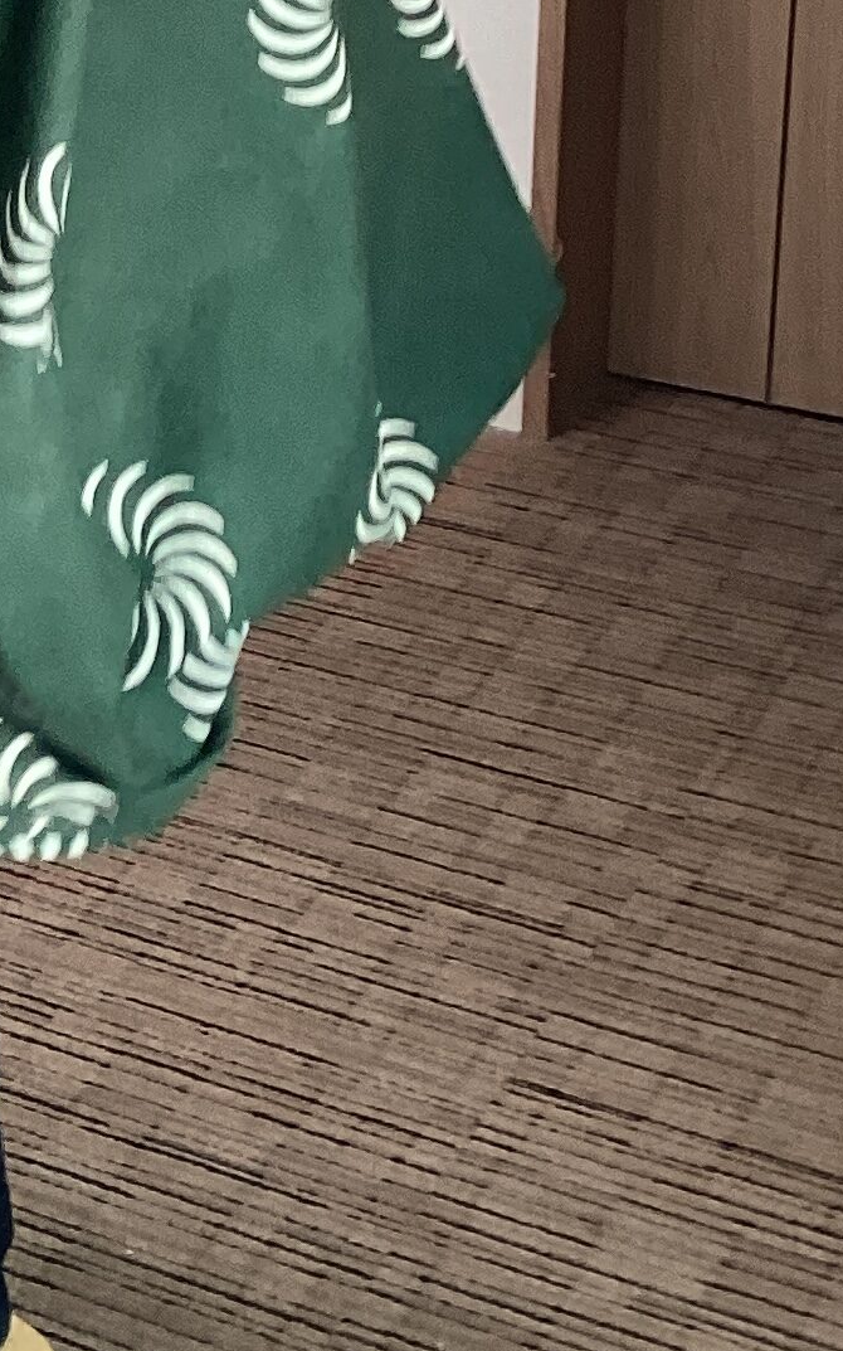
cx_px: -501
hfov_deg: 12.3
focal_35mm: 100
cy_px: -121
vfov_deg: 19.9
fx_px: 3678
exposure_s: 1/50
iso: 100
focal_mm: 3.3
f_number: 2.4
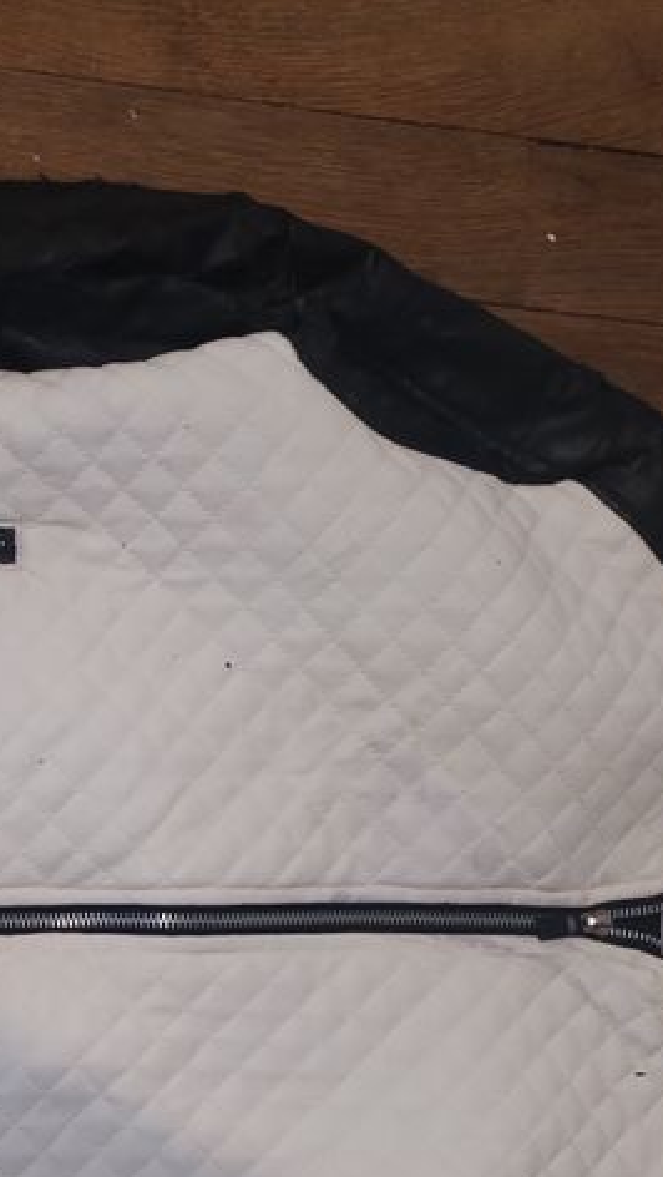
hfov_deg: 19.5
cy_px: 960
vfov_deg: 33.7
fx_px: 1873
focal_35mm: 60
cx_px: 0
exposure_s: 1/25
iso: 1090
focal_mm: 4.75
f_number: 1.8
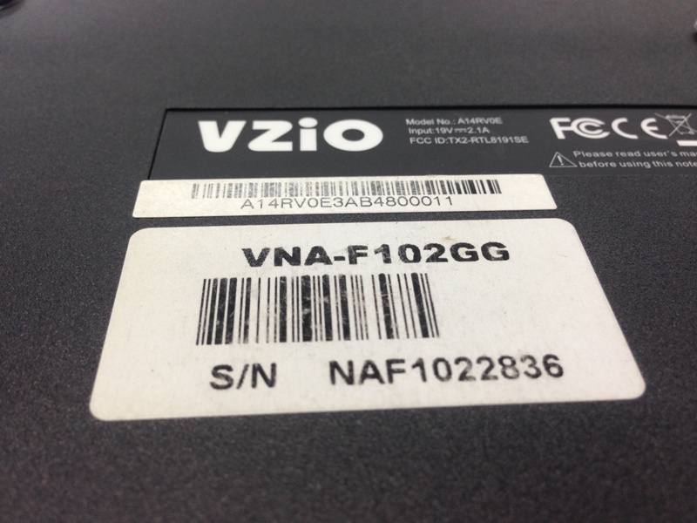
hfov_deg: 55.4
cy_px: 262
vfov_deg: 42.9
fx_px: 664
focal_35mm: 33
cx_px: 348
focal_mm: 4.12
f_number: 2.4
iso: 64
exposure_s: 1/20
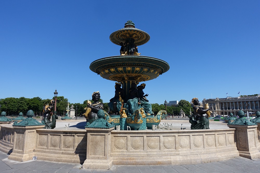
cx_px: 130
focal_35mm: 24
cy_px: 86
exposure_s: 1/640
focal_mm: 8.8
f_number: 5.6
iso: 125
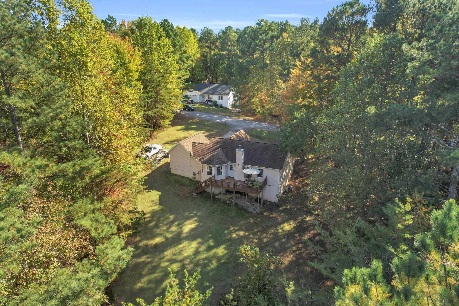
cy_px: 153
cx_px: 230
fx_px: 280
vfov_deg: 57.2
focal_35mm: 22
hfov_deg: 78.6
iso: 120
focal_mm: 8.38
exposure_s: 1/50
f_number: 2.8
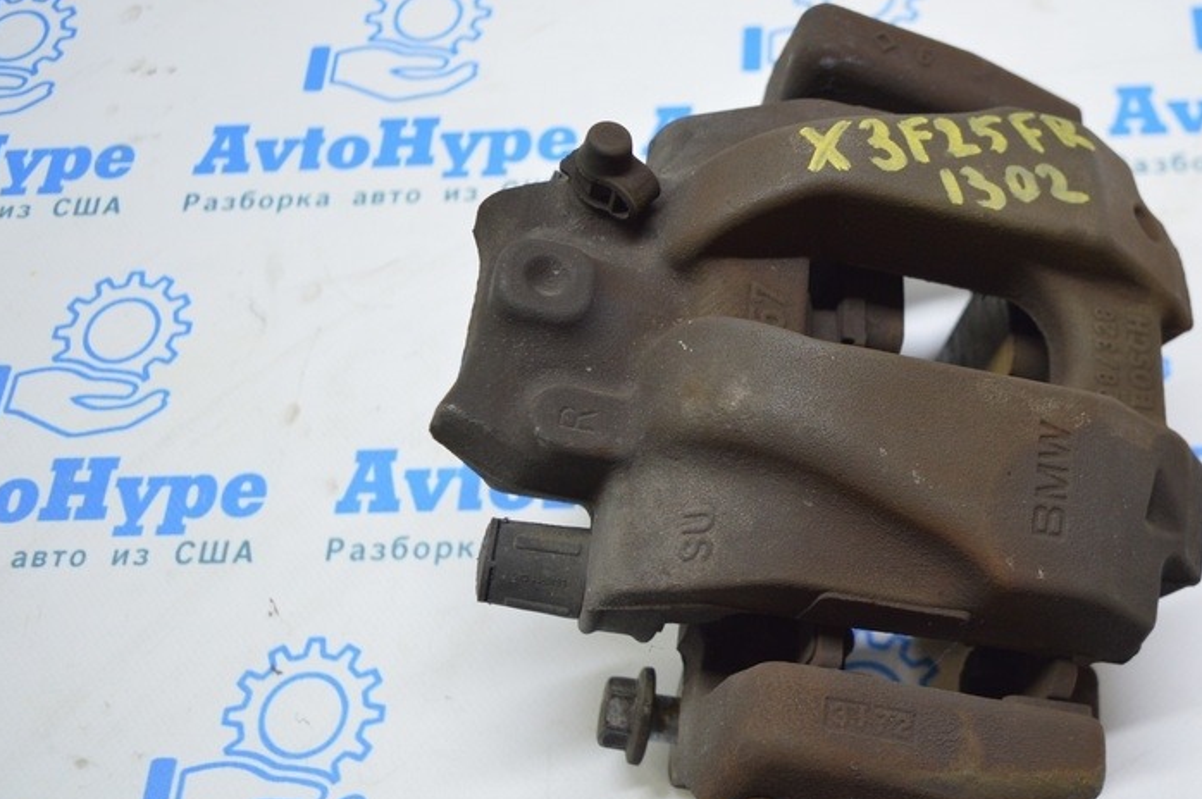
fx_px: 1468
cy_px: 447
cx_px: 820
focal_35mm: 44
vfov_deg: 30.4
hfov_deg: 43.8
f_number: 3.8
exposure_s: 1/50
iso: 400
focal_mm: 20
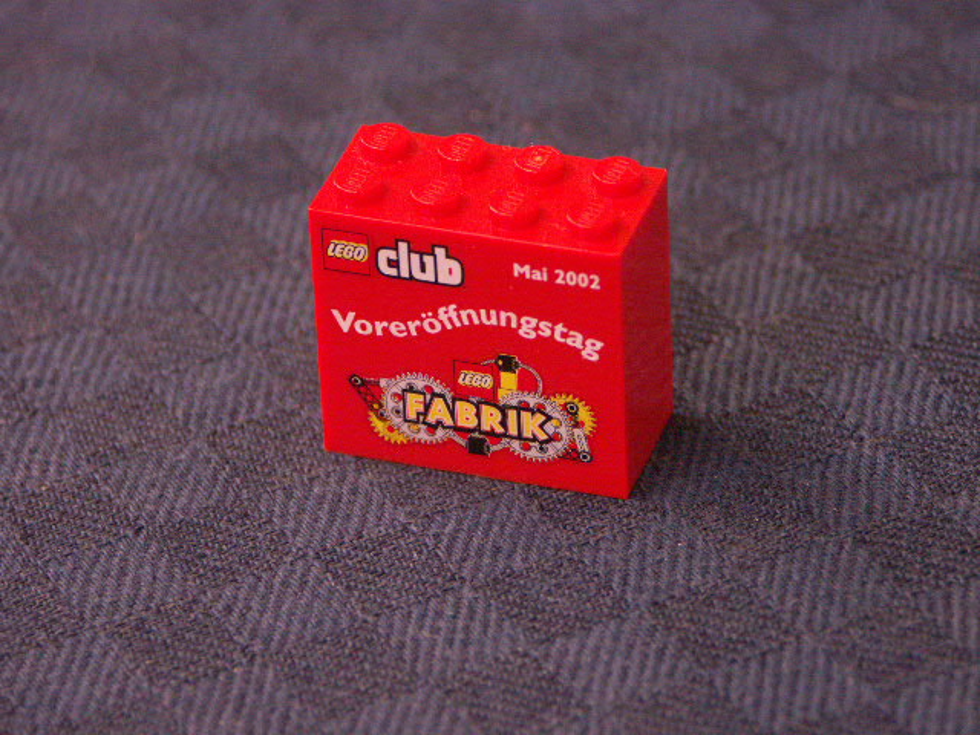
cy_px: 368
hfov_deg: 9.9
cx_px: 490
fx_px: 5662
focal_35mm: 200
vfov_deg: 7.4
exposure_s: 1/15
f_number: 3.5
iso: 400
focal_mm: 50.8
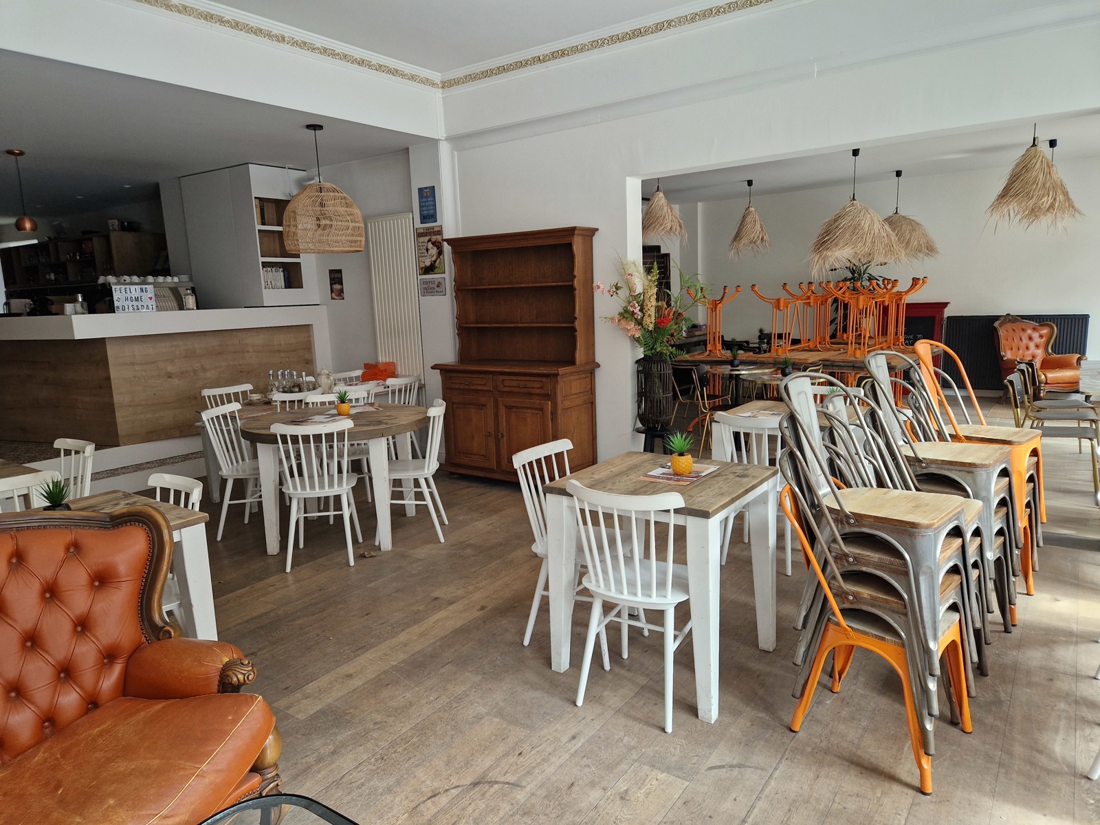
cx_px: 550
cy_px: 412
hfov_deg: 73.9
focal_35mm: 23
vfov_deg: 58.9
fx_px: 731
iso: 200
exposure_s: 1/180
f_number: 1.8
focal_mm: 5.4
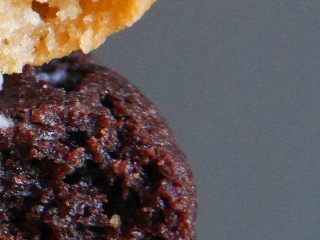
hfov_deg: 10.8
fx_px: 1535
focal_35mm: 166
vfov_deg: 8.9
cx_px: -340
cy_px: 3
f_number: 4.5
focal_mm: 20
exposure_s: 1/40
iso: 3200
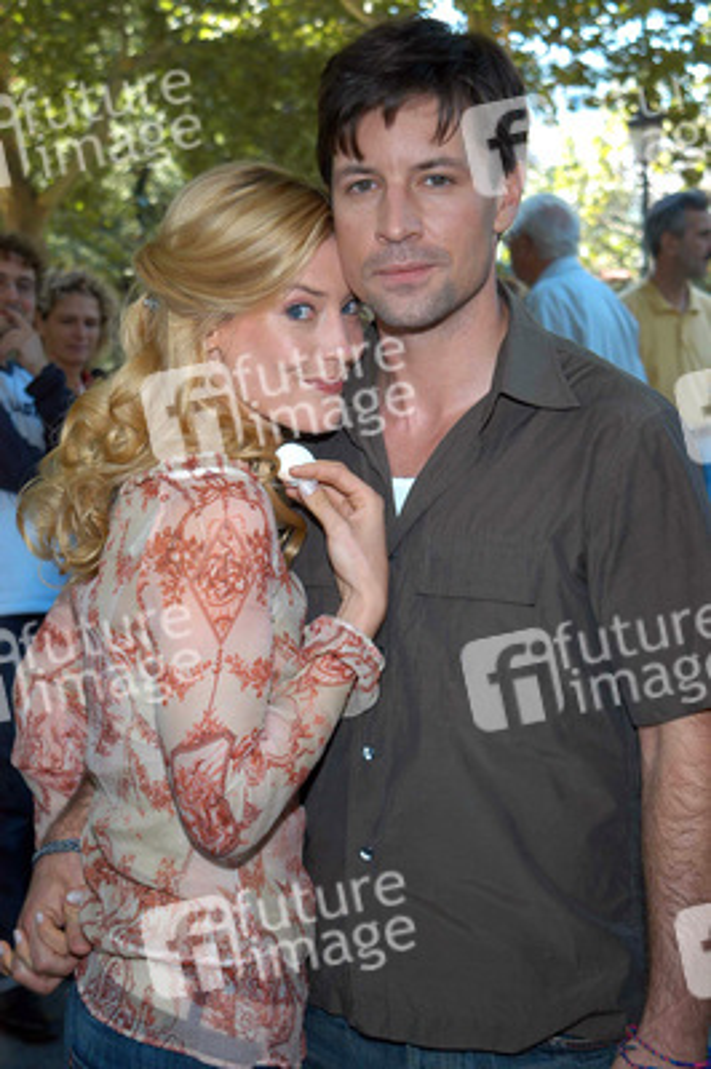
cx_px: 356
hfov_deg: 20.1
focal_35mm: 68
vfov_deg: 29.9
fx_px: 2003
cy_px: 534
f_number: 6.3
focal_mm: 45
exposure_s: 1/80
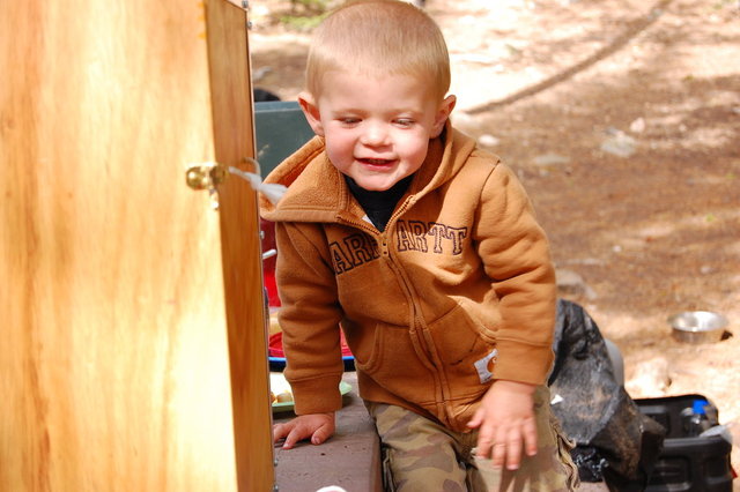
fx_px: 1695
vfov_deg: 16.5
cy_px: 246
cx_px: 370
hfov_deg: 24.6
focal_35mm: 82
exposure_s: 1/160
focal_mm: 55
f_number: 6.3
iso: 400
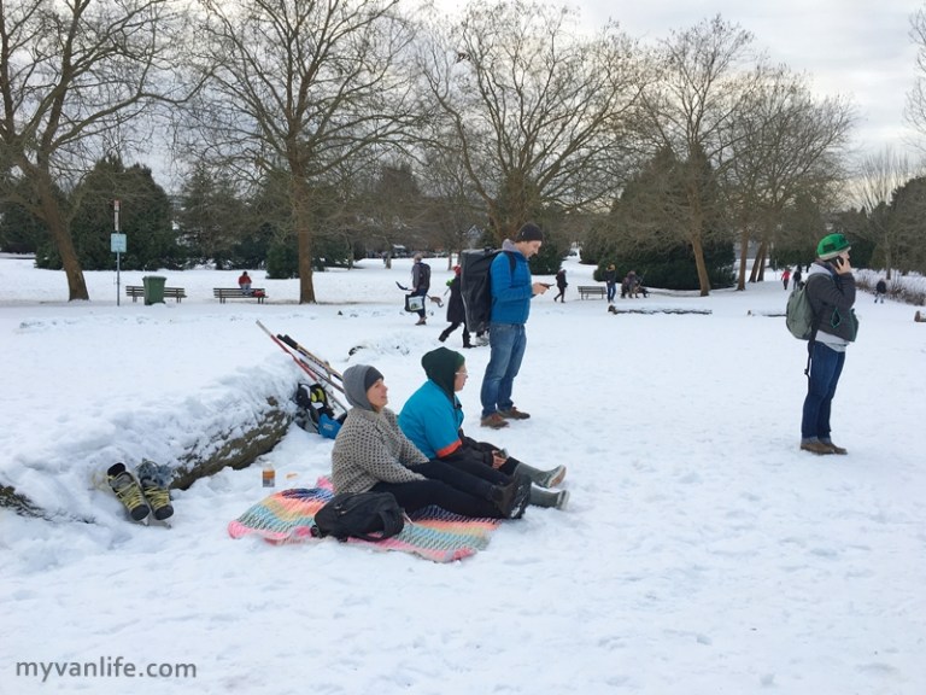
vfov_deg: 48.2
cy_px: 348
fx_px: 776
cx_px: 463
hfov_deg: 61.7
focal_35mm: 29
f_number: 2.2
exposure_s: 1/120
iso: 25
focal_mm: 4.15
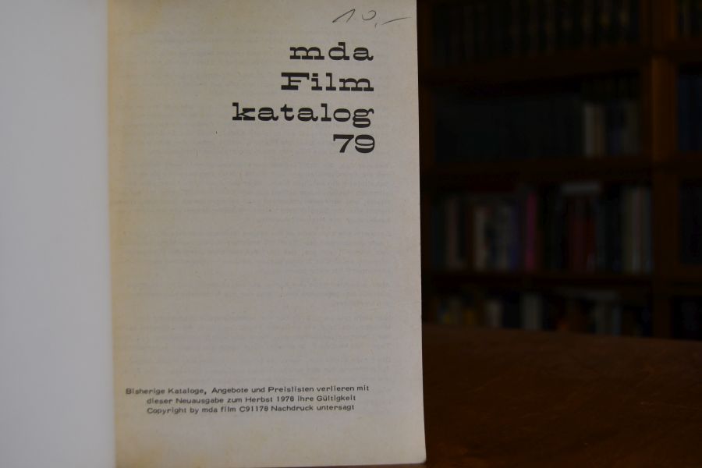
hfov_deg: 46.4
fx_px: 819
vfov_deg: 31.9
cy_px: 234
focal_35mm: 42
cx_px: 351
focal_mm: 28
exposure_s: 1/250
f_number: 5
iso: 400
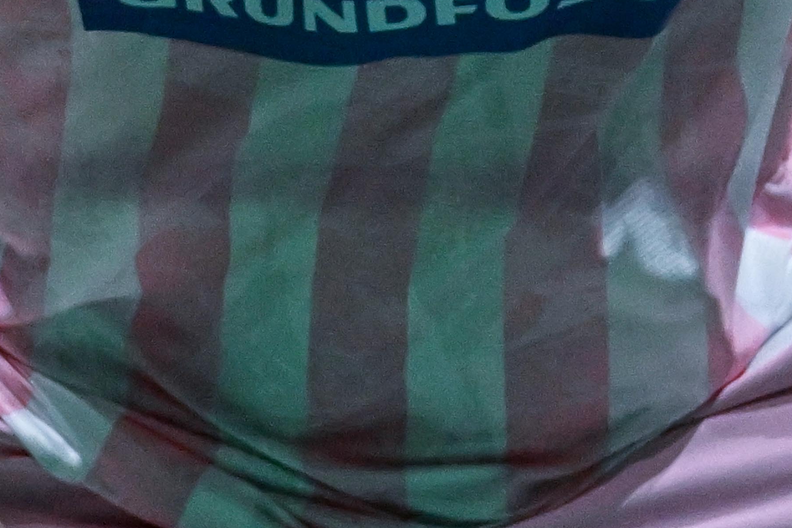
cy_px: -210
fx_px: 30333
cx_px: 189
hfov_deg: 1.5
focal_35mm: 1379
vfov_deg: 1.0
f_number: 2.8
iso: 3200
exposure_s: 1/2500
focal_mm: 300
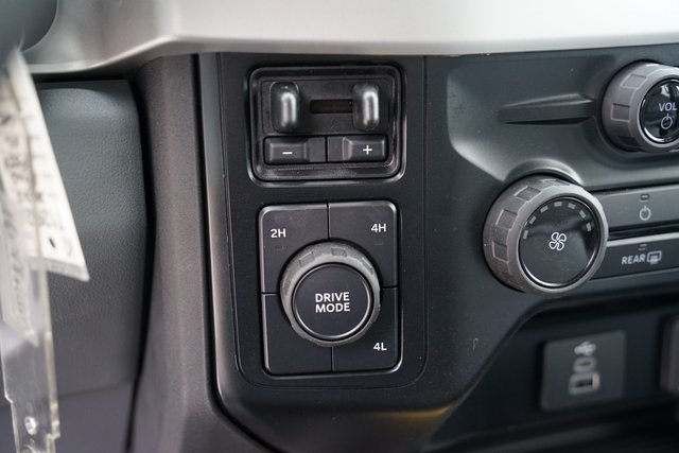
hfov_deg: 41.1
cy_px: 226
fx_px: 905
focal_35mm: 48
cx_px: 340
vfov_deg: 28.1
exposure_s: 1/60
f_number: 3.5
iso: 1600
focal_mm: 48
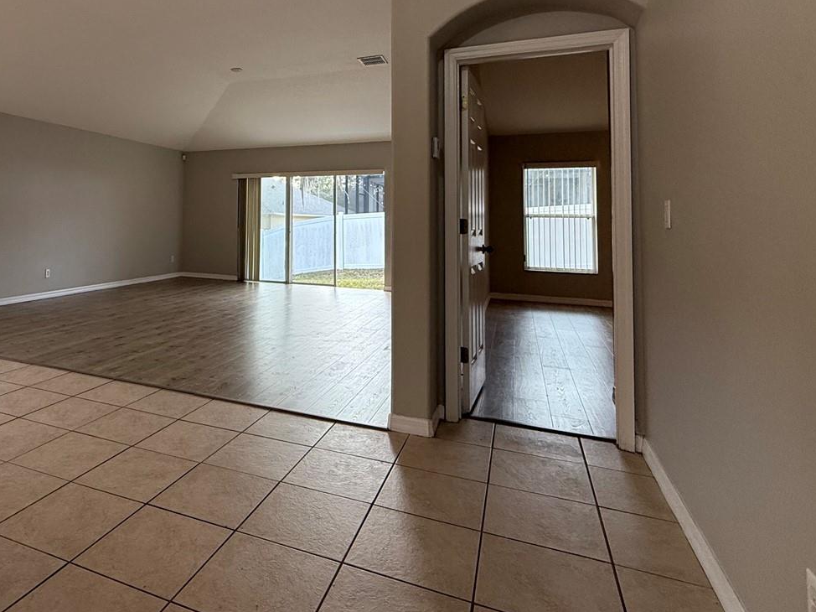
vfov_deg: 57.2
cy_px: 191
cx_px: 263
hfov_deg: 71.5
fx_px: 542
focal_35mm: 23
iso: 250
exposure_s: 1/120
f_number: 2.2
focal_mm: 2.22
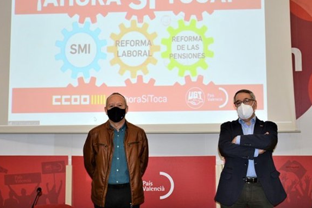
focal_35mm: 54
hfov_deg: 36.9
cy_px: 99
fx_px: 468
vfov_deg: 25.0
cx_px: 156
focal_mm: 30
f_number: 4
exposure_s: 1/160
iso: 450
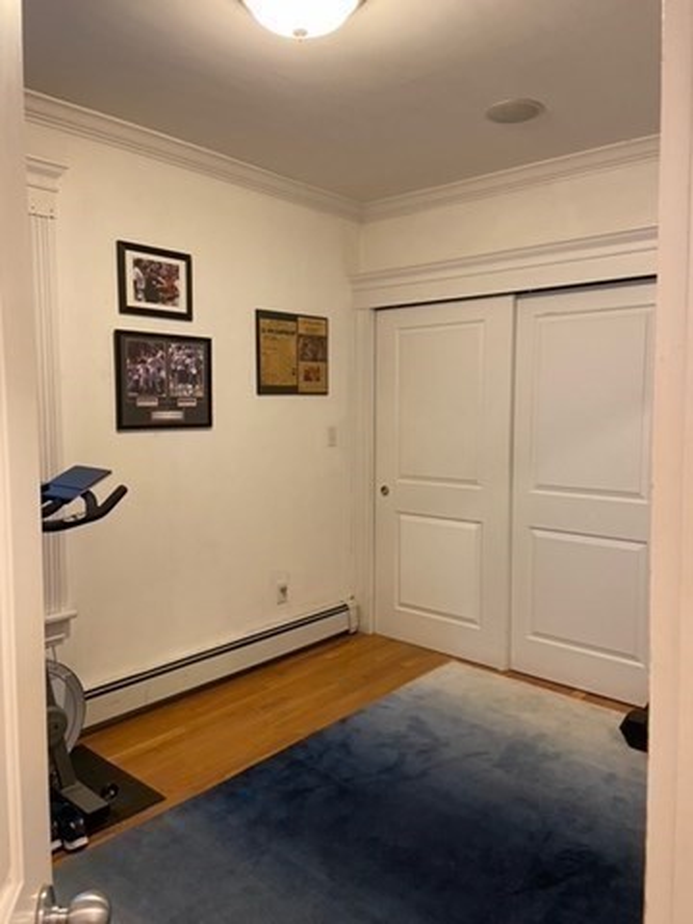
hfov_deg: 53.1
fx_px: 694
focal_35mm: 26
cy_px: 462
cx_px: 346
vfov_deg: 67.3
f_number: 1.8
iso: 200
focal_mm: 4.25
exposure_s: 1/60
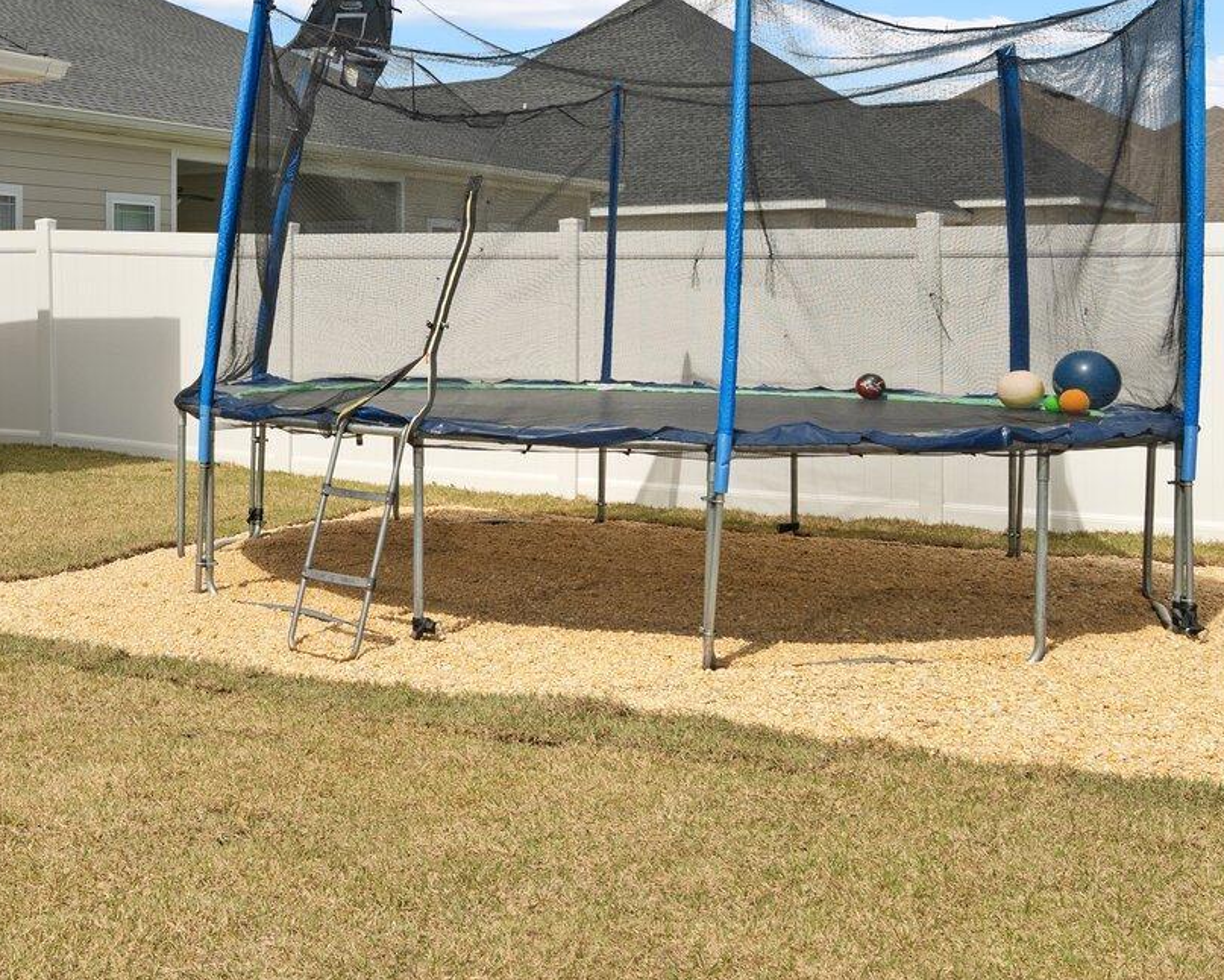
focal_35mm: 50
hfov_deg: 34.6
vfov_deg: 30.0
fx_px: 1812
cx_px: 59
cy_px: 298
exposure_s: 1/160
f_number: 9
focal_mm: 21
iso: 400
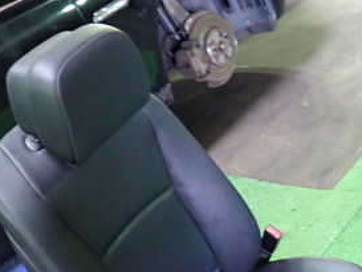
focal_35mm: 55
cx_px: 243
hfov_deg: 34.6
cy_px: 255
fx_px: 575
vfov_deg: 25.6
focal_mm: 4.5
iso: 500
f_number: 2
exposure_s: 1/30
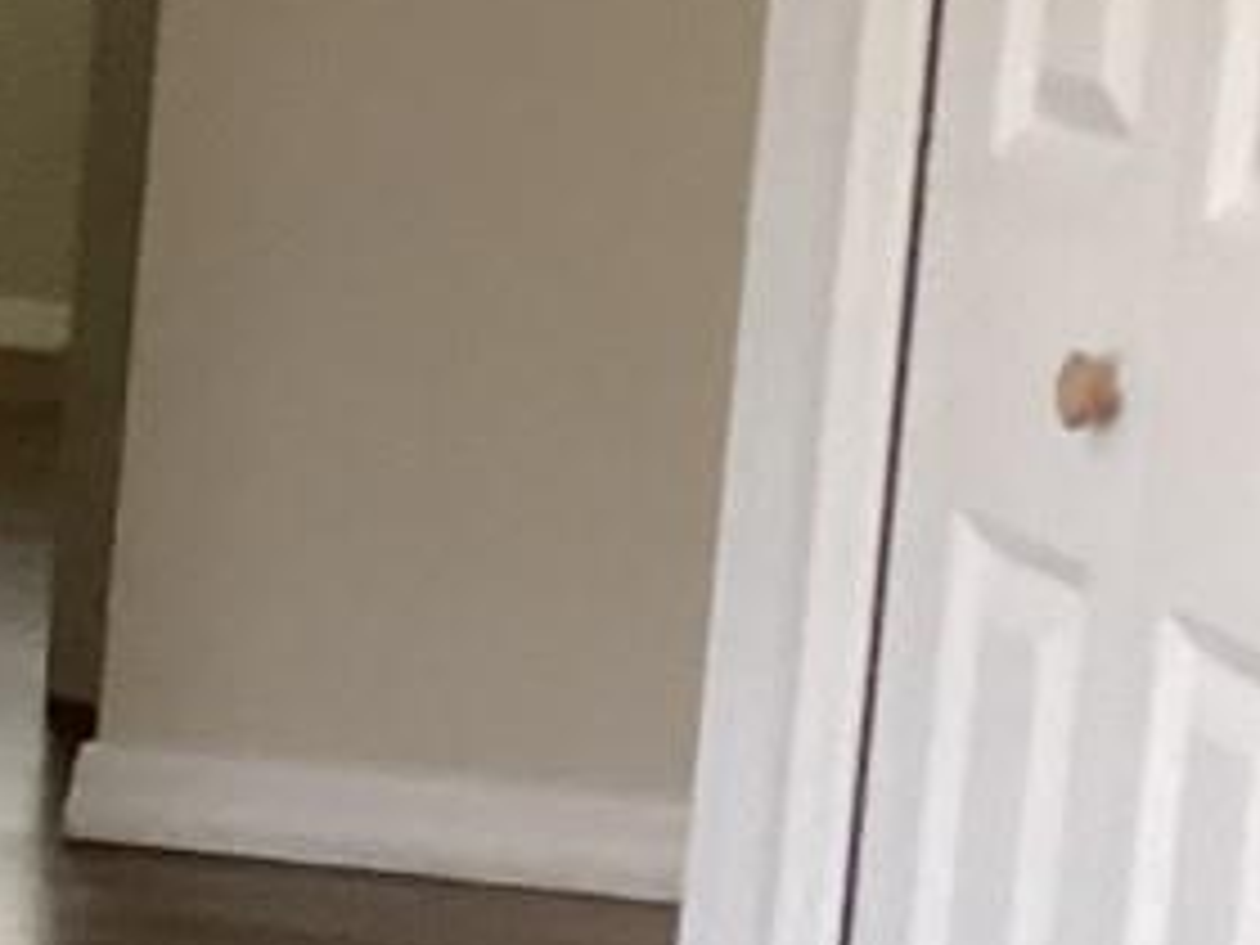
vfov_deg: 8.3
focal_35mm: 177
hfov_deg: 9.8
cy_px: 1300
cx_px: -1782
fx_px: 6443
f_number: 2.4
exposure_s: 1/40
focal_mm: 3.3
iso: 320
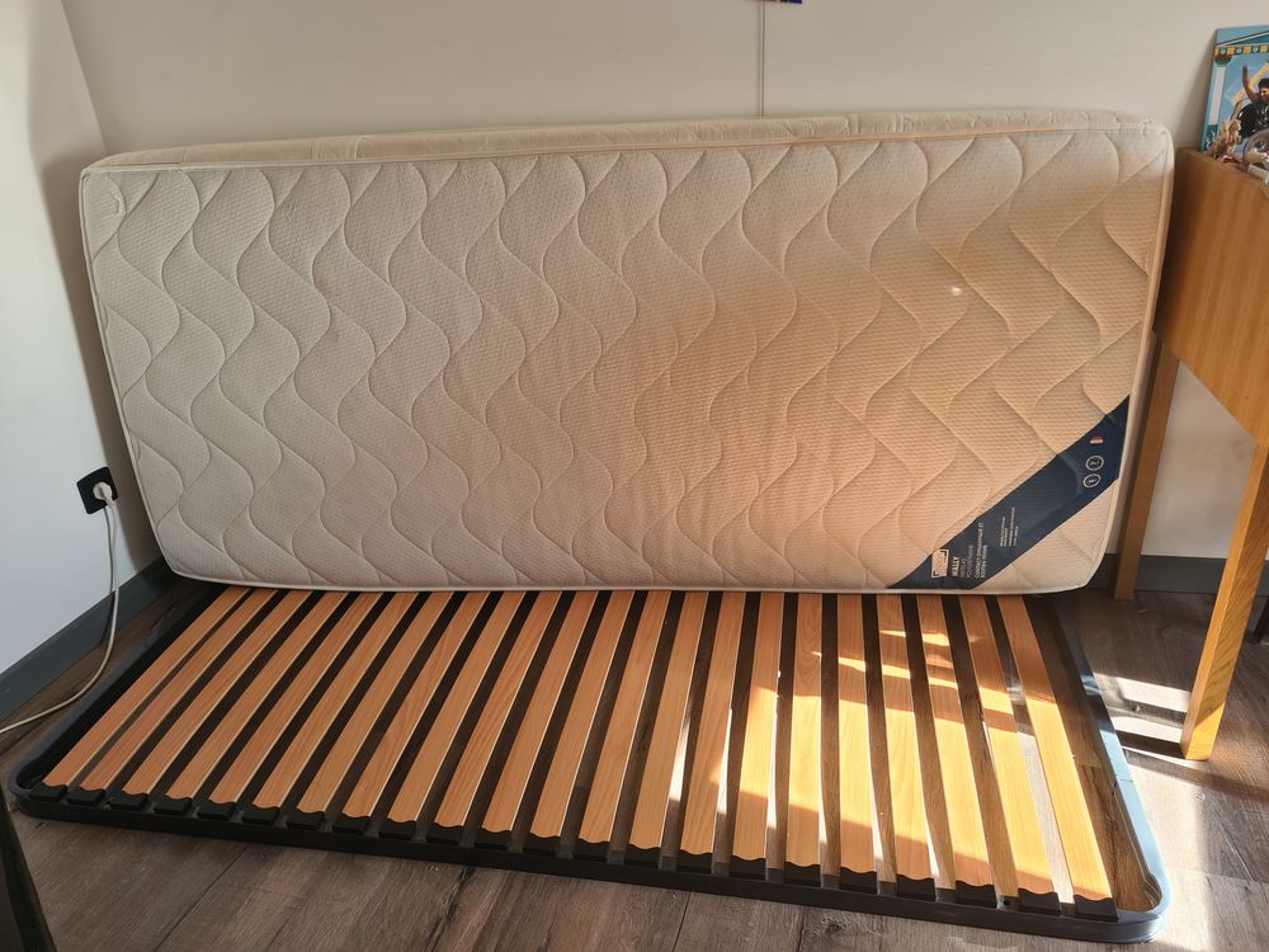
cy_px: 476
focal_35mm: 26
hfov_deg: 67.3
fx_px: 953
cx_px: 634
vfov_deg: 53.1
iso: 64
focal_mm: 5.4
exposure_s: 1/100
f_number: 1.8
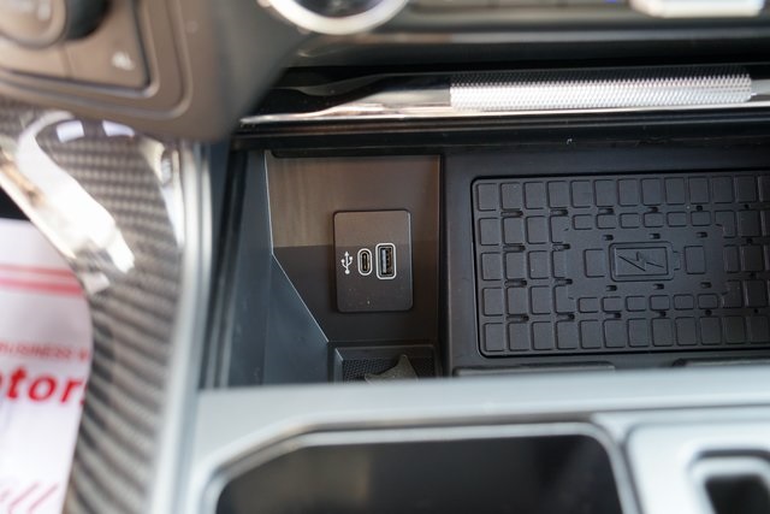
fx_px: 792
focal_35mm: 37
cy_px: 257
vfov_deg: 36.0
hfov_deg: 51.9
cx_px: 385
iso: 640
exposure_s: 1/60
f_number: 4
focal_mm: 37
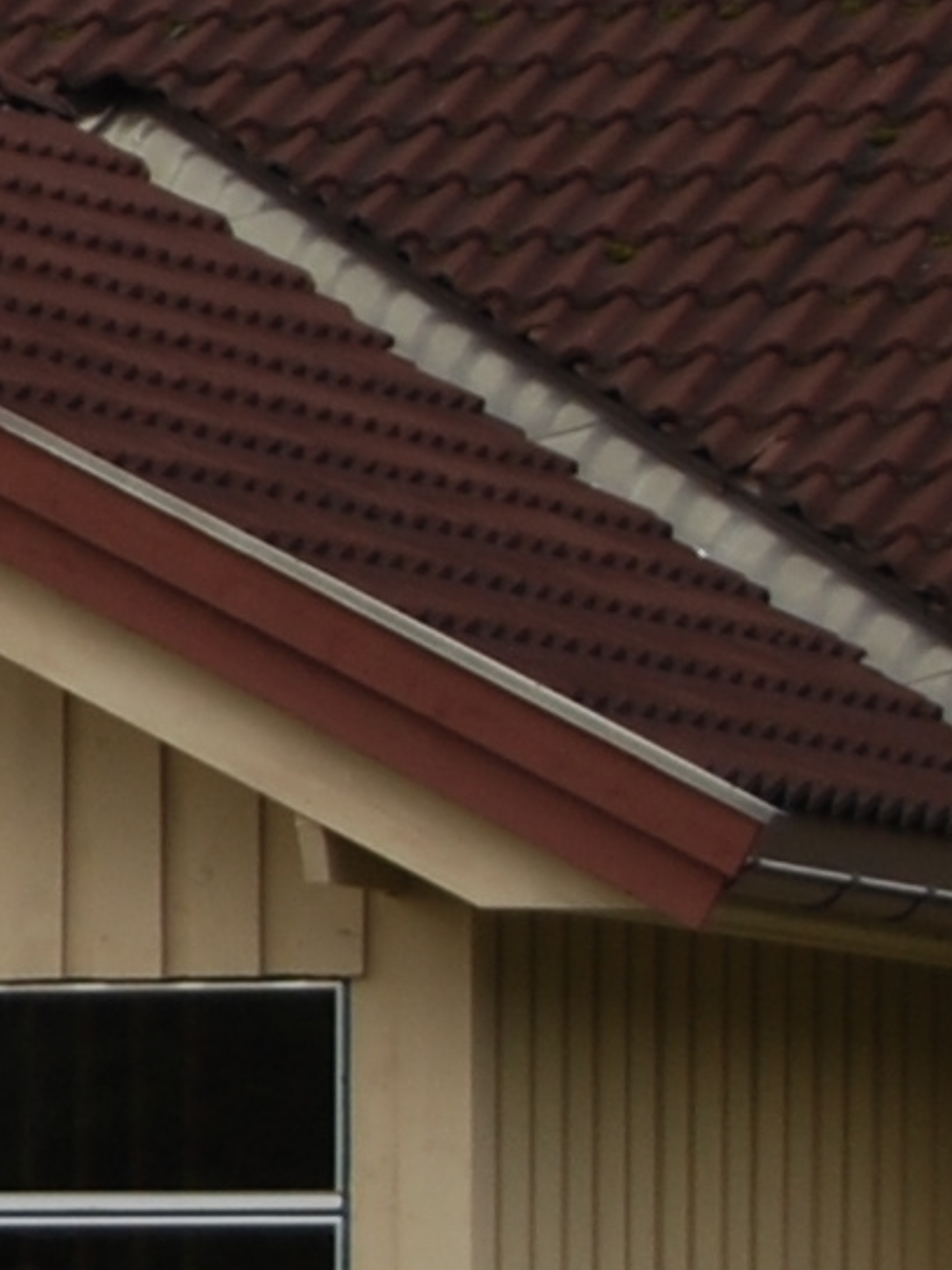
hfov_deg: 2.9
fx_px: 18078
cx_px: -2821
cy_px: 535
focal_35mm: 493
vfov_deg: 4.0
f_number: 5.6
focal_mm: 48
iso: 110
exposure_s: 1/125
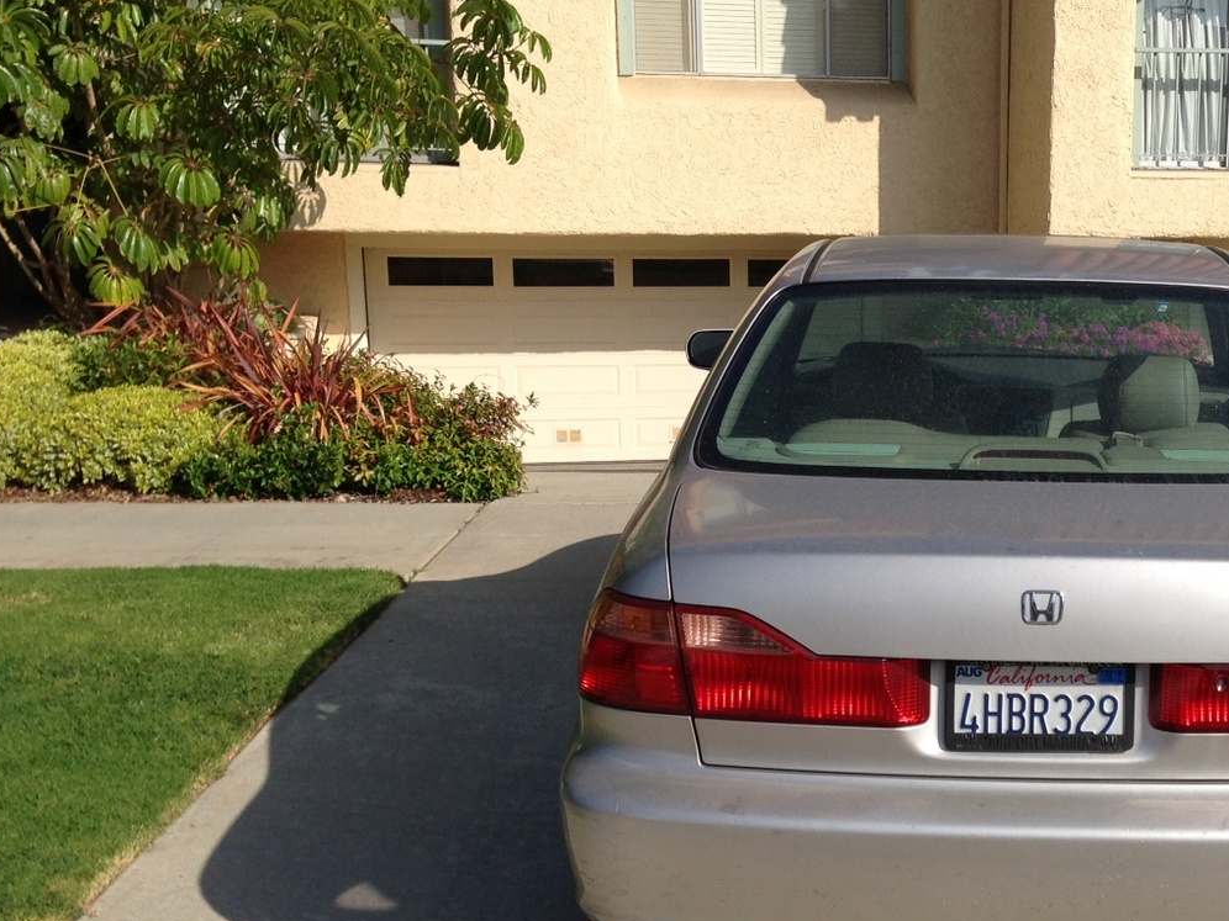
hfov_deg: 35.3
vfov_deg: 27.4
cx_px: 932
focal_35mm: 53
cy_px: 572
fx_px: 1882
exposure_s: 1/1808
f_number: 2.4
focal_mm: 4.13
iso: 50
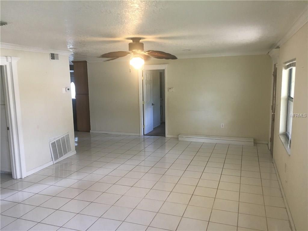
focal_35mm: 29
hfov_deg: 61.7
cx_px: 154
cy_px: 116
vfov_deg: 48.2
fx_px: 258
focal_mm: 4.15
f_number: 2.2
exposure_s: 1/30
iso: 125
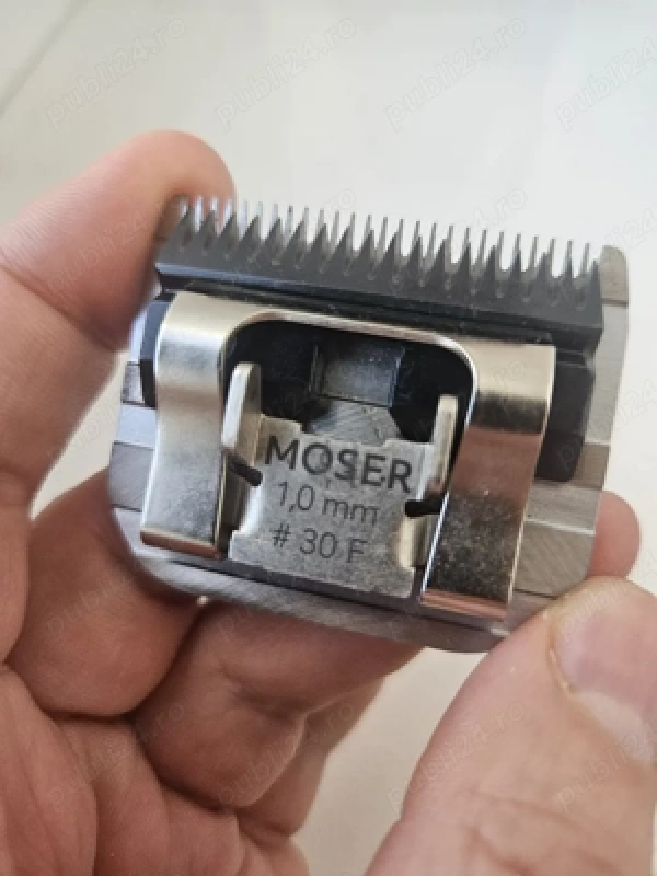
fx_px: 582
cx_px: 328
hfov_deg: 58.9
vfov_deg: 73.9
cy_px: 438
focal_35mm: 23
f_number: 1.8
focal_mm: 5.4
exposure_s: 1/101
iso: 200
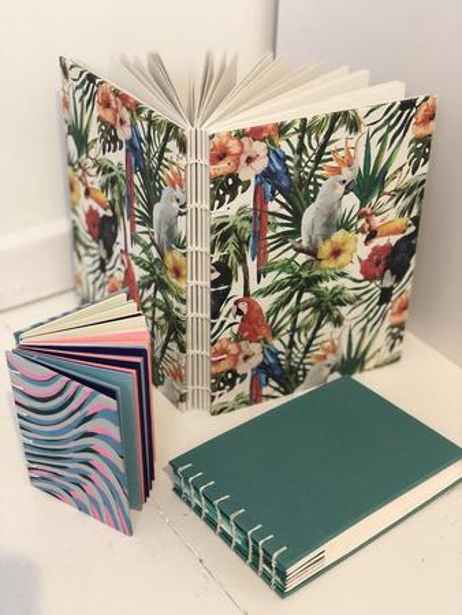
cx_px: 231
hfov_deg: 28.1
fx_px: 924
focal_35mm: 52
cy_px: 308
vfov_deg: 36.8
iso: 160
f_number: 2.4
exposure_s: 1/25
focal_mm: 6
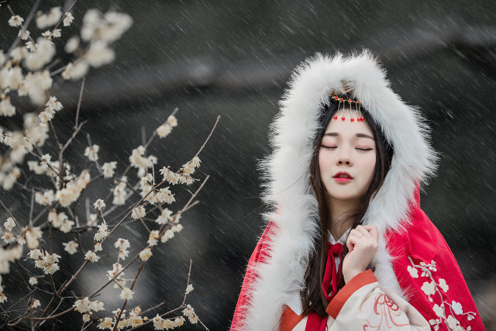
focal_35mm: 200
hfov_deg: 10.3
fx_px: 2756
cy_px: 166
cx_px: 248
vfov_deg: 6.9
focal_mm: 200
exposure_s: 1/1600
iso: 250
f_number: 2.5
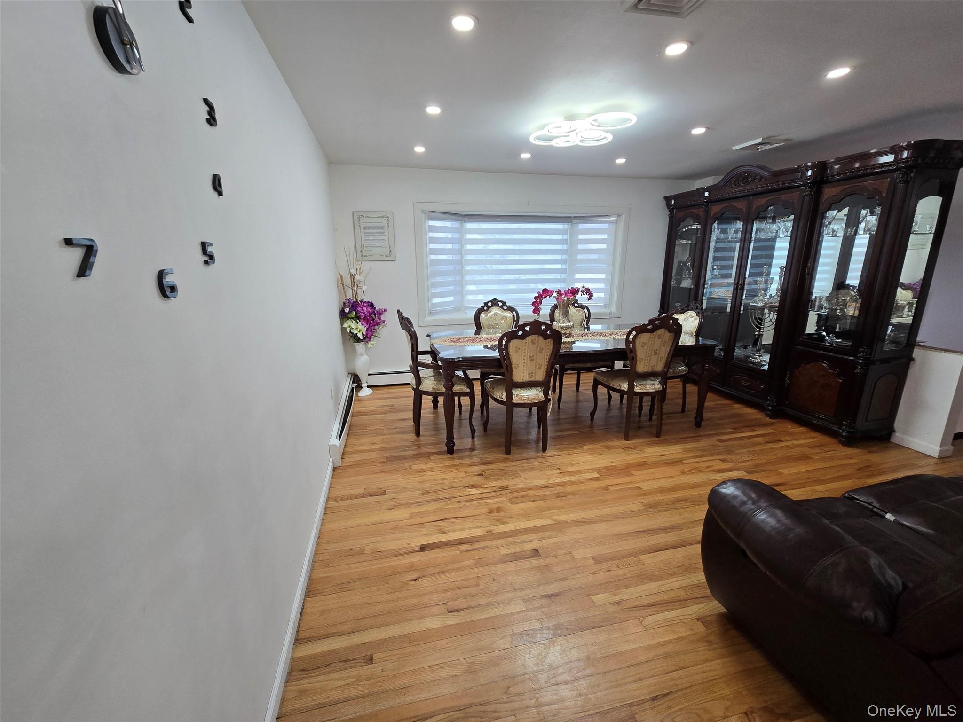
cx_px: 482
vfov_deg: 89.9
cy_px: 361
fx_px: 362
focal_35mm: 13
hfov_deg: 106.2
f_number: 2.2
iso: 80
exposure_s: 1/60
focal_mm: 2.2
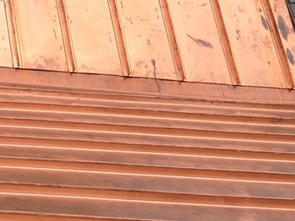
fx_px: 1074
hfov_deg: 14.5
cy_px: -110
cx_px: -164
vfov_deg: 11.3
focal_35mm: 126
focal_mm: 4.12
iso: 50
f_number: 2.4
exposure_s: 1/1506
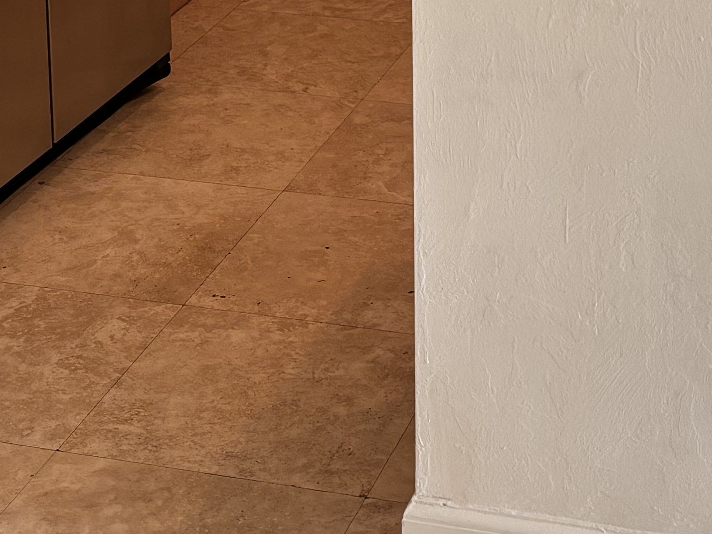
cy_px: -307
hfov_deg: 18.9
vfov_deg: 13.3
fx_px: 2139
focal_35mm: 104
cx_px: 464
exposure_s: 1/120
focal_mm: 5.96
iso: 64
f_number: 1.6
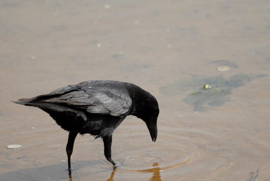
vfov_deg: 1.8
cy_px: 90
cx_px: 135
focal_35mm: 750
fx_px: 5630
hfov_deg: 2.7
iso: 1000
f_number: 5.6
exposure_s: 1/3200
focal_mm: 500
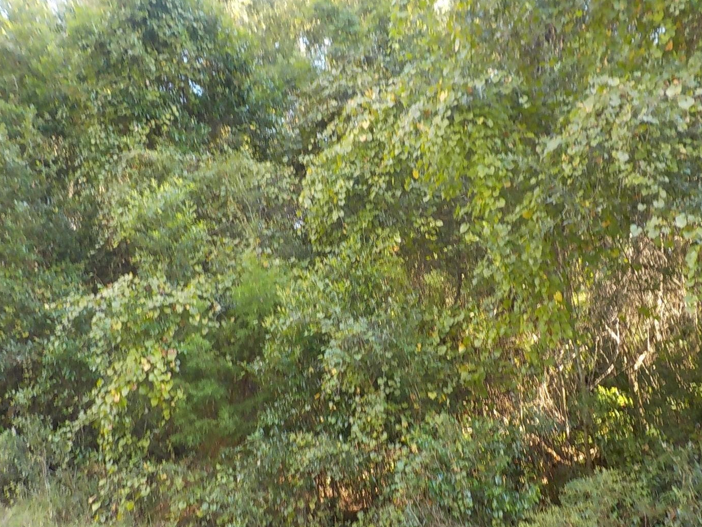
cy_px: 257
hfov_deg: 52.6
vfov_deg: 40.7
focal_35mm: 35
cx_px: 375
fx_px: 710
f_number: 3.3
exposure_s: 1/30
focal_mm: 4.1
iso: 125
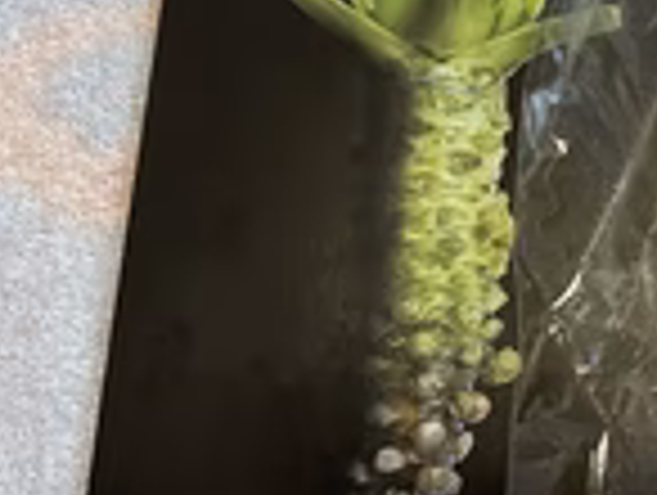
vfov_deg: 20.4
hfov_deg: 23.6
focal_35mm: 71
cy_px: 50
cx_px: 886
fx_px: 1350
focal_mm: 4.2
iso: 200
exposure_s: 1/60
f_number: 1.6
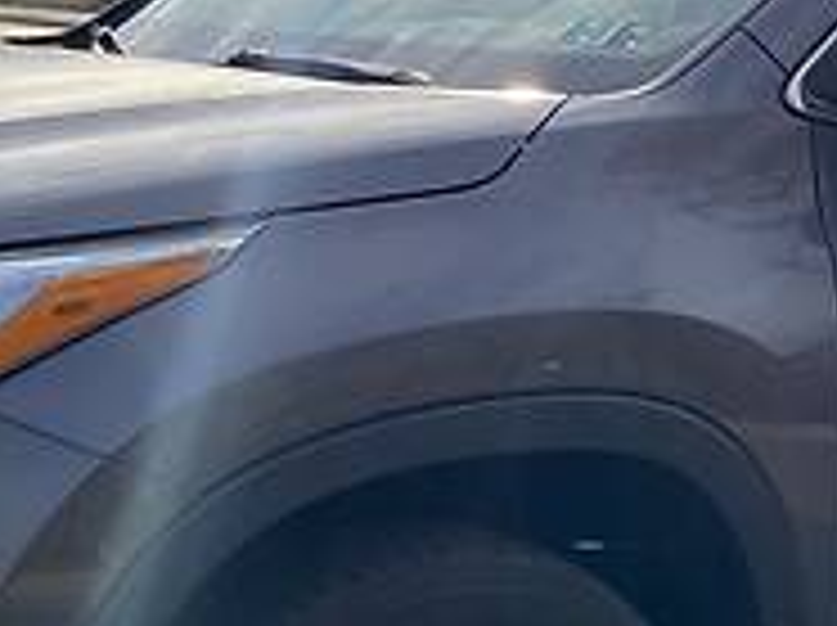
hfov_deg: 17.5
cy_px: 333
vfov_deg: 13.2
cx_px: 567
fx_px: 2705
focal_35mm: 112
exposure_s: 1/2519
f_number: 1.8
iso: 32
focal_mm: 4.2
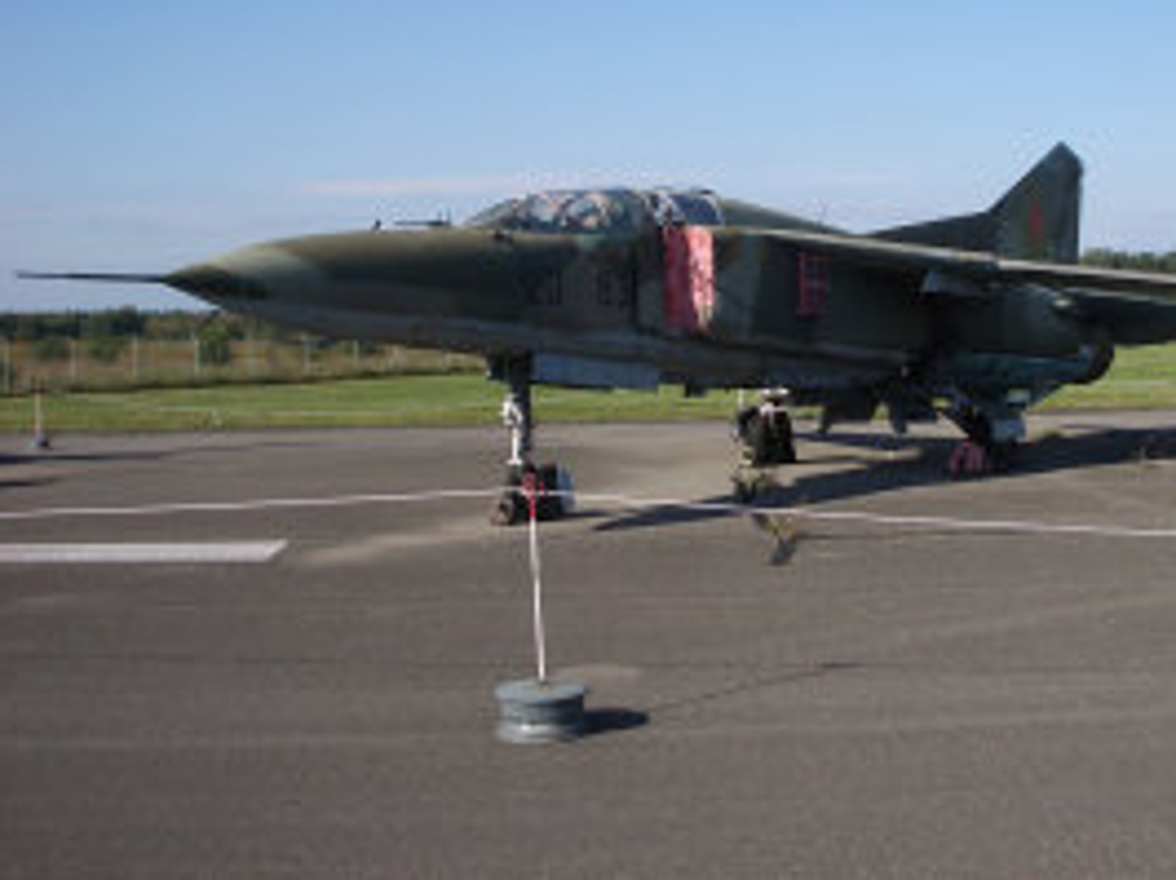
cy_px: 318
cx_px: 721
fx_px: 1561
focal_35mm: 46
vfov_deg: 31.3
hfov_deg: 41.0
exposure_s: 1/500
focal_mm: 5.8
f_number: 4.3
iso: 80
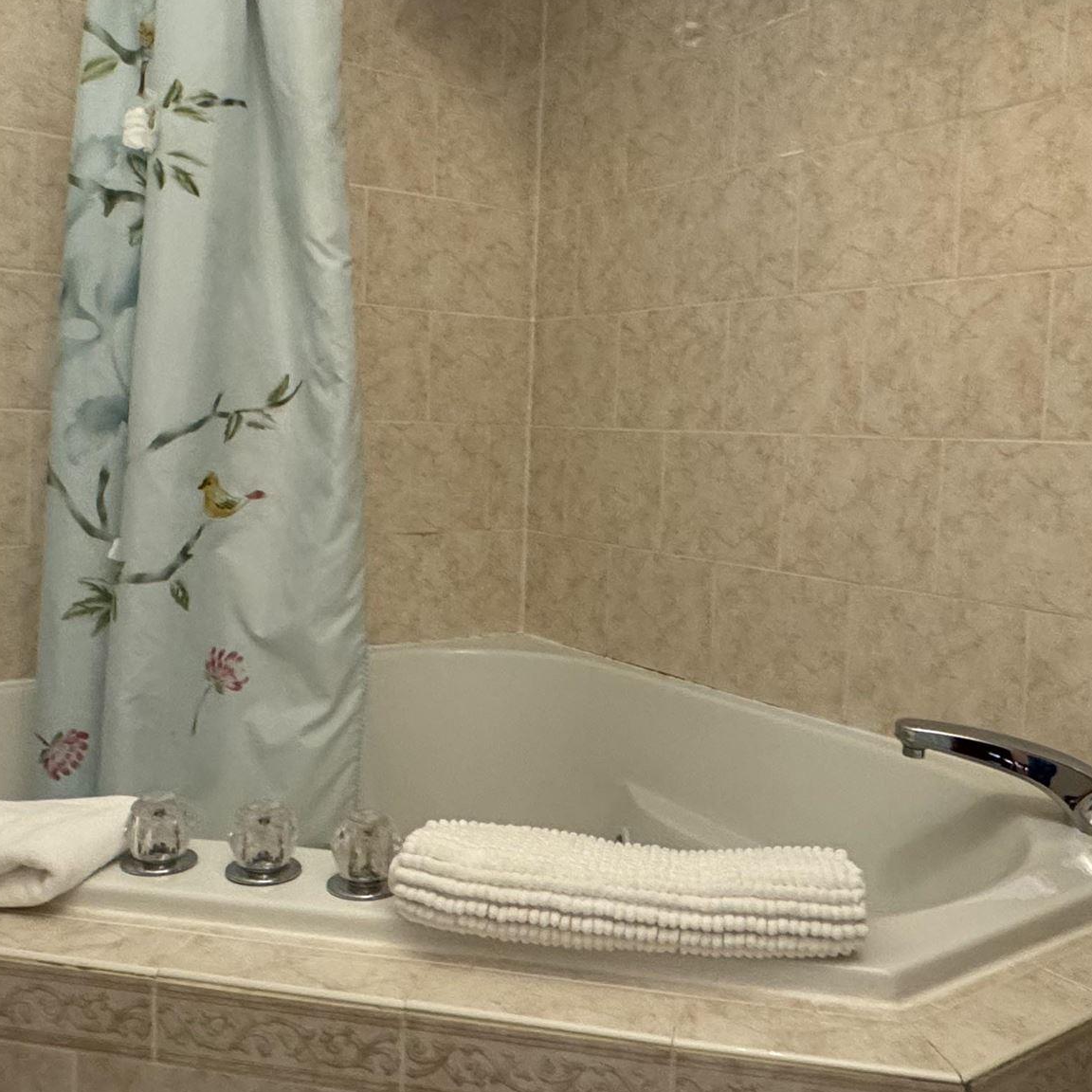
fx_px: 1178
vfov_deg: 49.7
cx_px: 553
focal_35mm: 33
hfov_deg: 49.7
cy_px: 506
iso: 640
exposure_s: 1/60
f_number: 2.2
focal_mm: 2.22
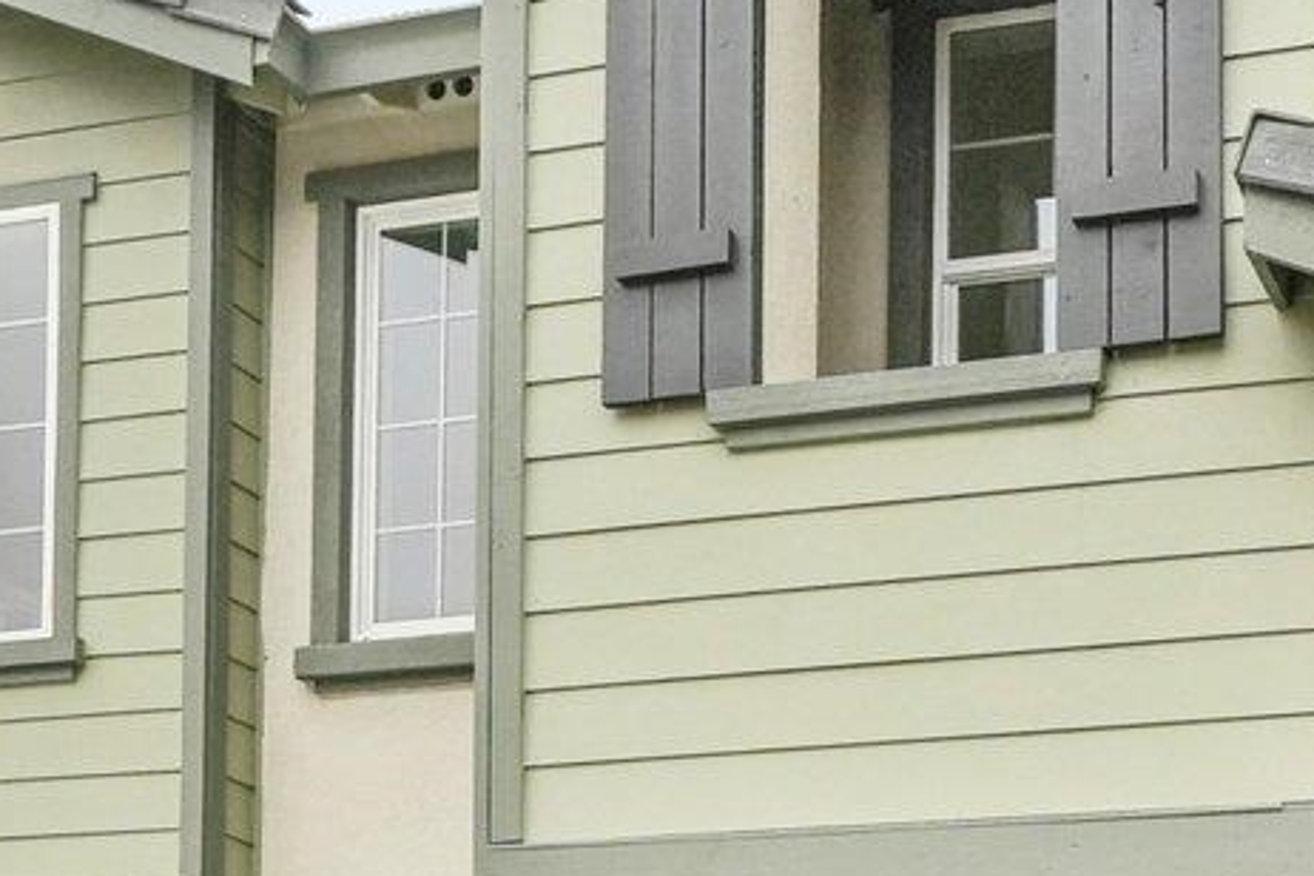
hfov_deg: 31.3
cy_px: 877
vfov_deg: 21.2
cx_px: 1106
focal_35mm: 62
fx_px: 2263
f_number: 8
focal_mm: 14
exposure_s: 1/500
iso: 800
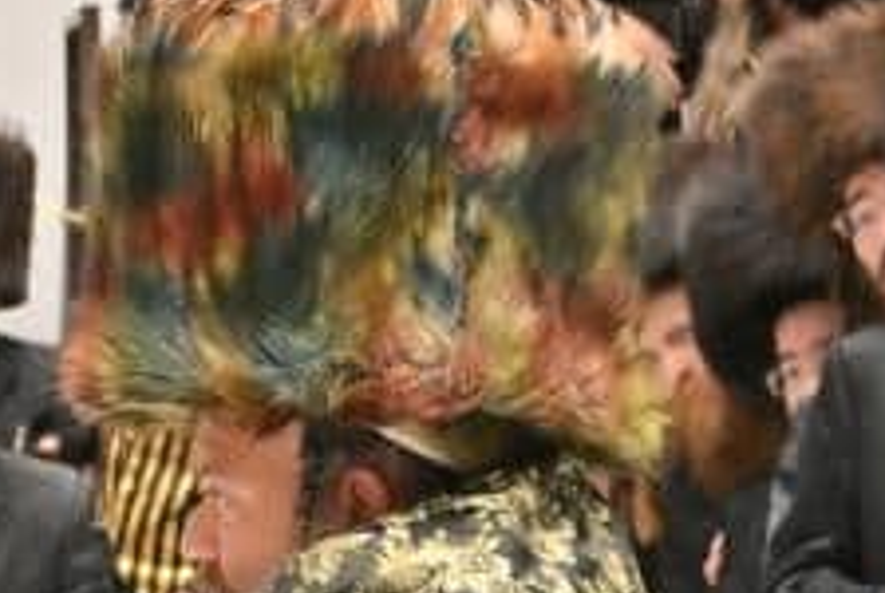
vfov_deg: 5.3
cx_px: -403
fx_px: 6400
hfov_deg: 7.8
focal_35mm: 260
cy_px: 194
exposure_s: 1/200
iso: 320
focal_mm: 38
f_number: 4
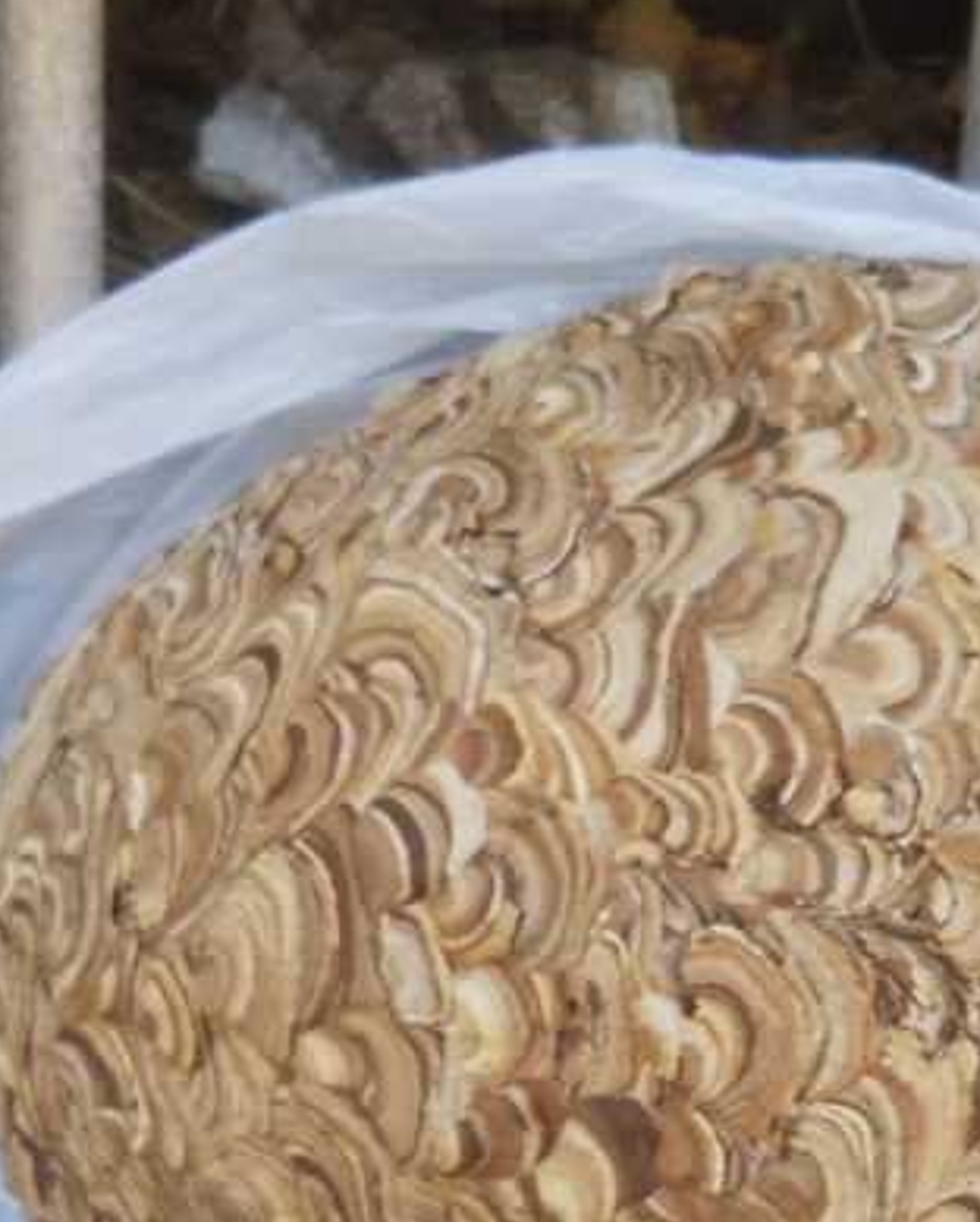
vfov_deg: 24.4
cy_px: 930
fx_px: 2787
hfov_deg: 19.8
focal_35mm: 77
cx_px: 741
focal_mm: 4
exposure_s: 1/120
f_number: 2.2
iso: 40
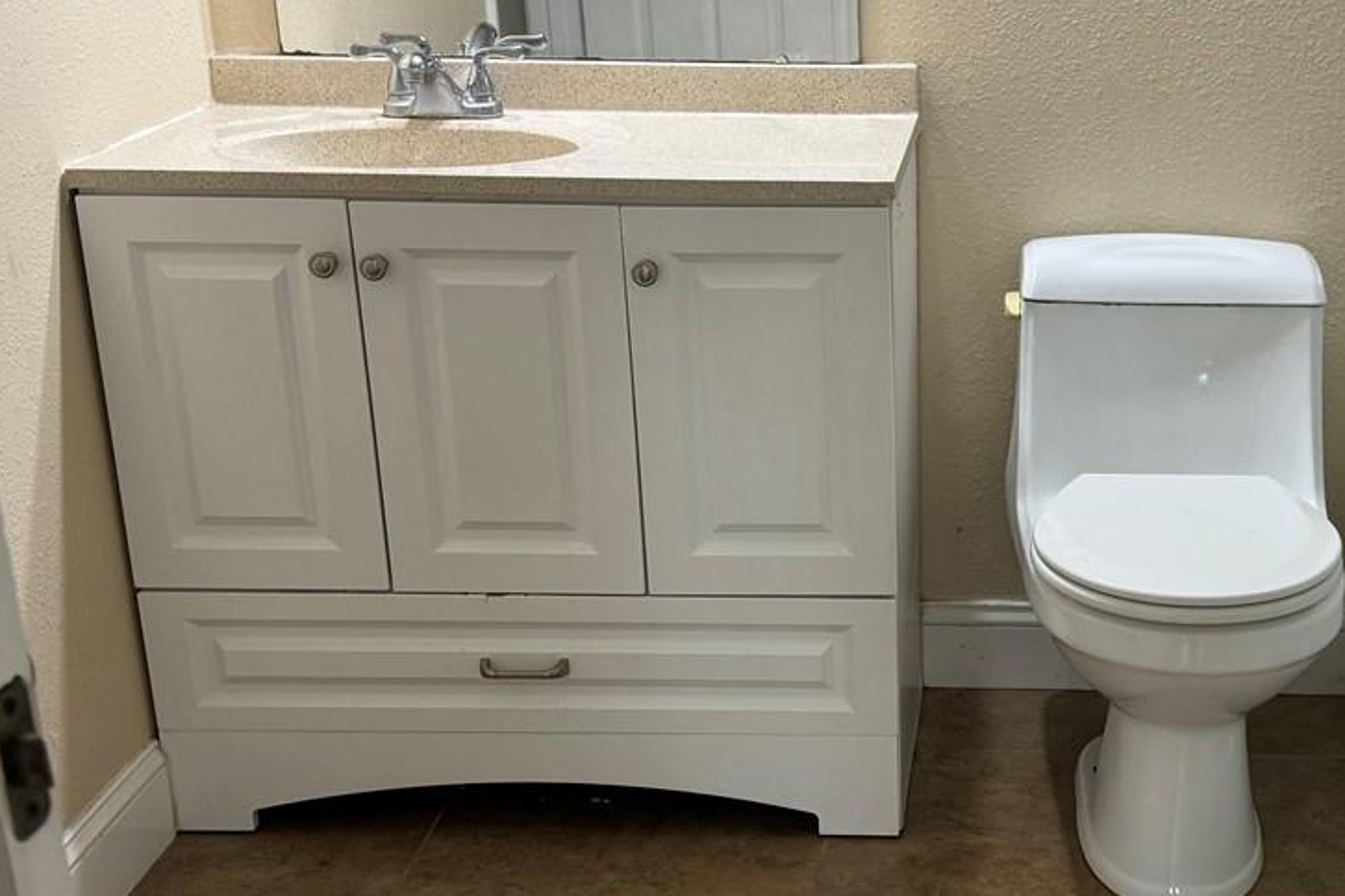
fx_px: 2055
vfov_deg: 24.6
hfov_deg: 35.6
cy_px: 529
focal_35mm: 55
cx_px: 984
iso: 160
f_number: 1.78
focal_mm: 6.76
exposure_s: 1/60
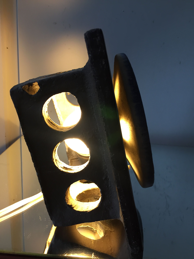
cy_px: 130
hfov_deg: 48.2
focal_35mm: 29
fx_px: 217
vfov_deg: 61.7
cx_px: 97
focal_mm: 4.15
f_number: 2.2
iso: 100
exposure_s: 1/33
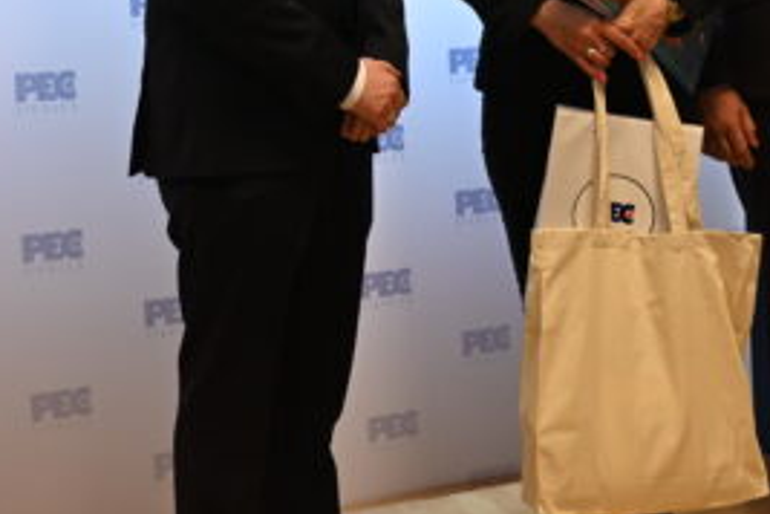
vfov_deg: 21.1
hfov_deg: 31.9
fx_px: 1347
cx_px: 421
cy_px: 40
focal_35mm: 63
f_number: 4
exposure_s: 1/125
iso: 1000
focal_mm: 24
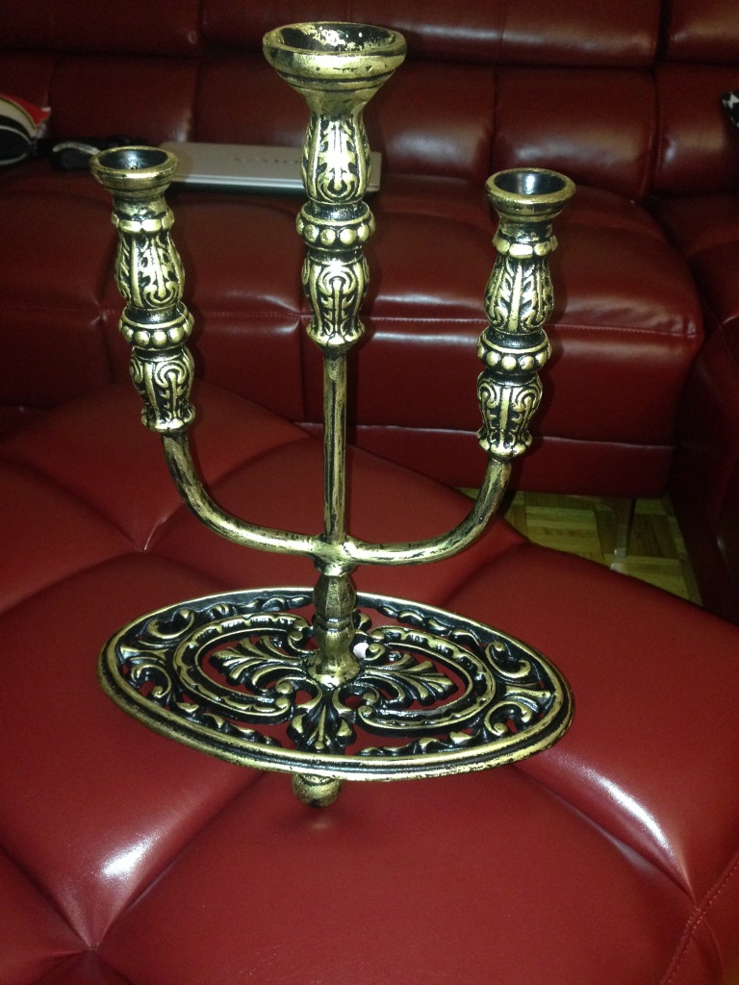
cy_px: 492
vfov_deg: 55.4
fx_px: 939
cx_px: 370
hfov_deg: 42.9
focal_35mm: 33
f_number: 2.4
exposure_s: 1/16
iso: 320
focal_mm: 4.12
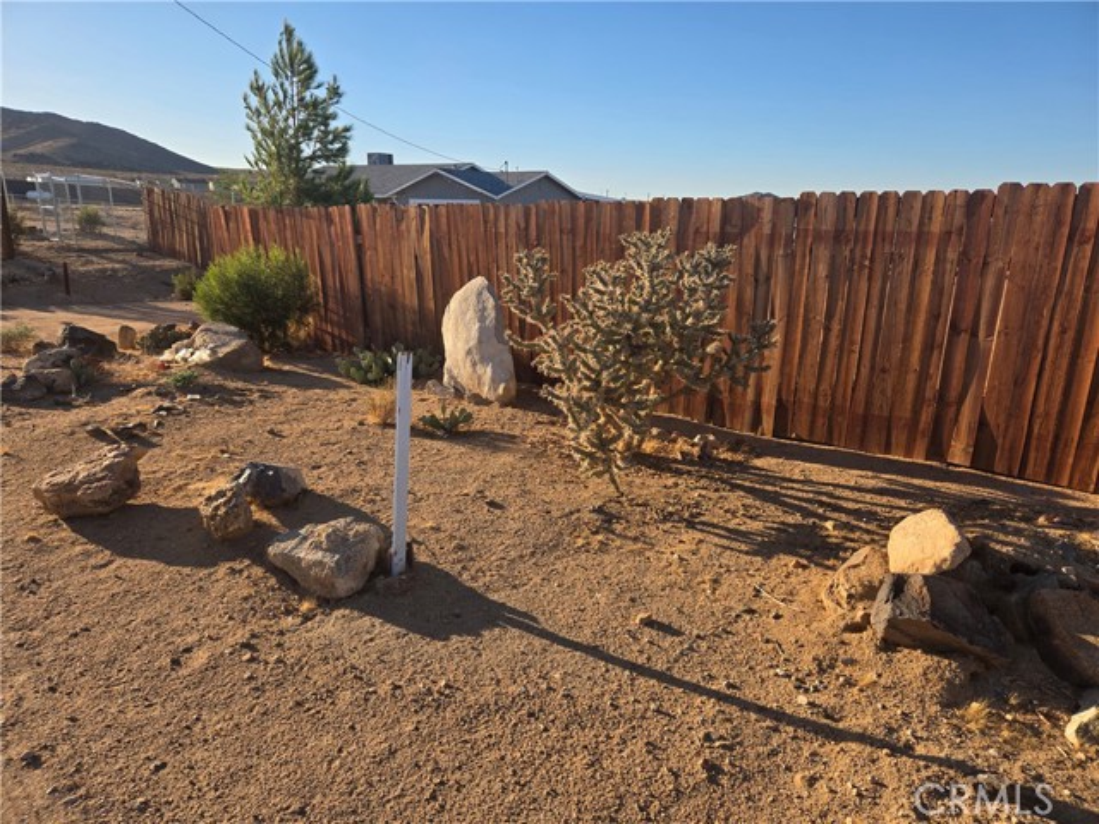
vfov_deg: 58.9
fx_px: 730
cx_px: 550
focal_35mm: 23
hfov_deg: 73.9
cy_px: 412
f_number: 1.8
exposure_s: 1/1265
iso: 25
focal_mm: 5.4
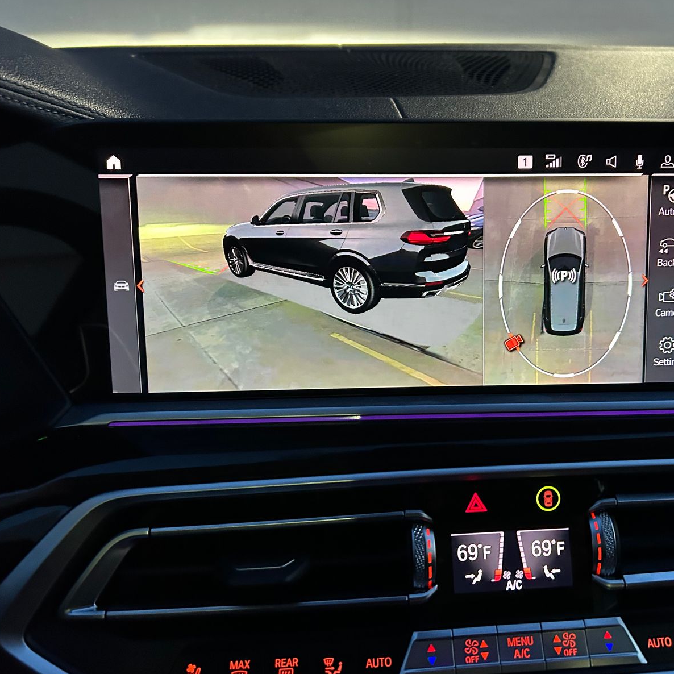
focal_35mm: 31
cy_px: 335
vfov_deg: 52.5
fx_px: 683
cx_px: 419
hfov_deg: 52.0
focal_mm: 5.7
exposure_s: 1/42
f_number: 1.5
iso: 500
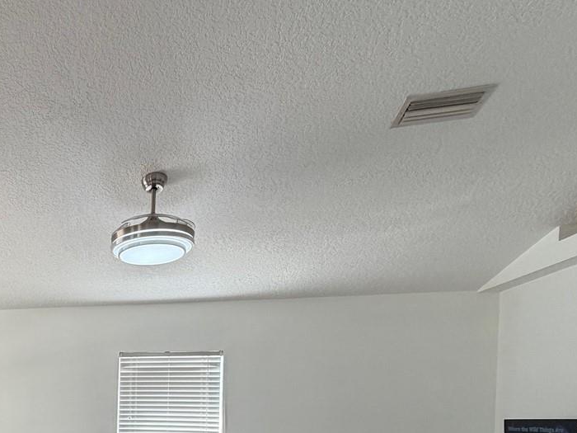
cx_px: -5
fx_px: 533
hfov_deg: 47.0
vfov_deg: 39.2
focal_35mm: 32
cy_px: 429
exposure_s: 1/120
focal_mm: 2.22
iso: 125
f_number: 2.2
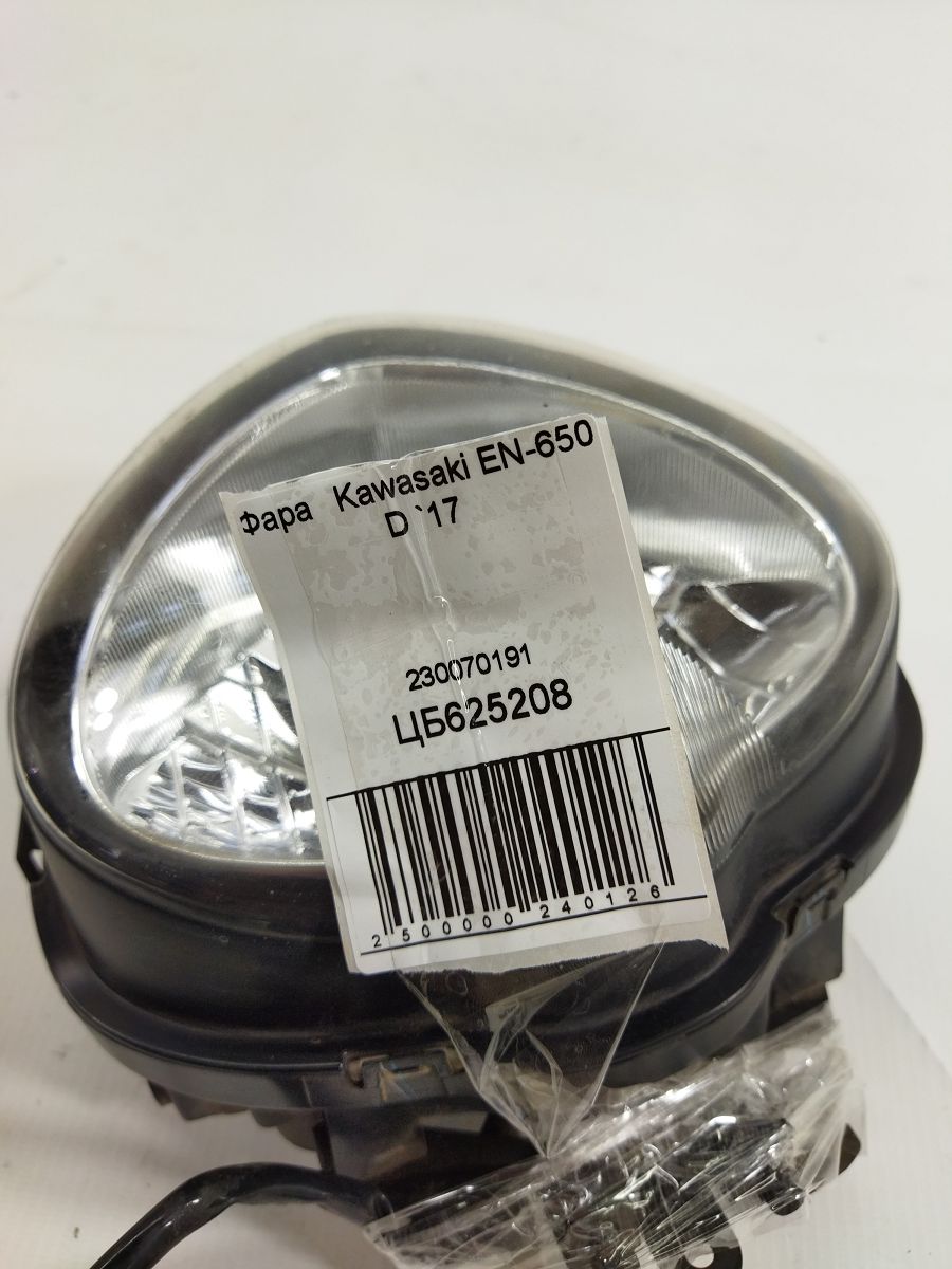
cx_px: 476
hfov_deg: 51.4
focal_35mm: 27
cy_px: 634
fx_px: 990
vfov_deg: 65.3
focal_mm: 4.71
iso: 100
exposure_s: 1/139
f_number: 1.79
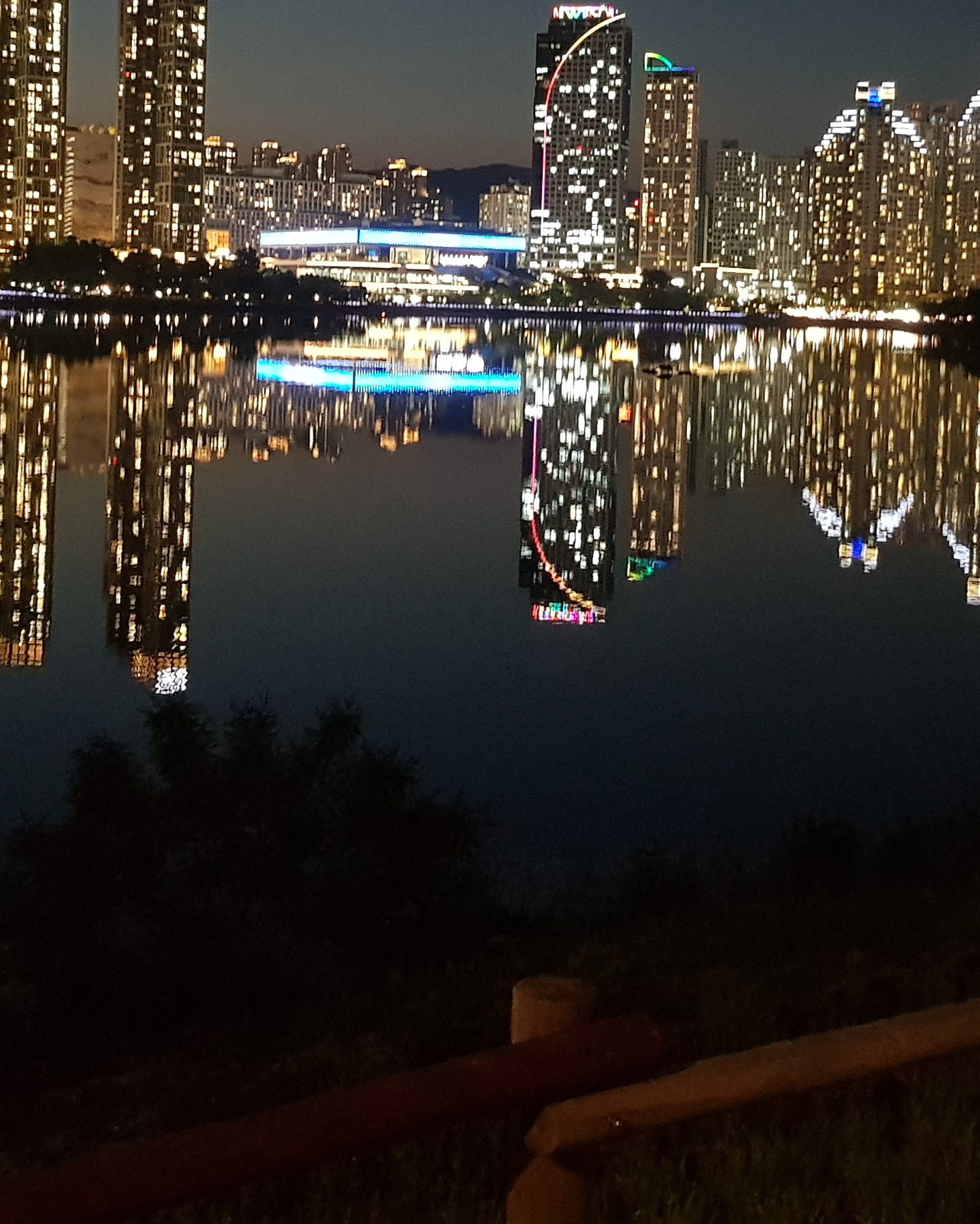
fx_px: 2030
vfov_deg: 33.0
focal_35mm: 56
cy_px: 332
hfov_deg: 27.1
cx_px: 478
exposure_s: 1/10
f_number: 1.7
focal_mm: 4.3
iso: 500
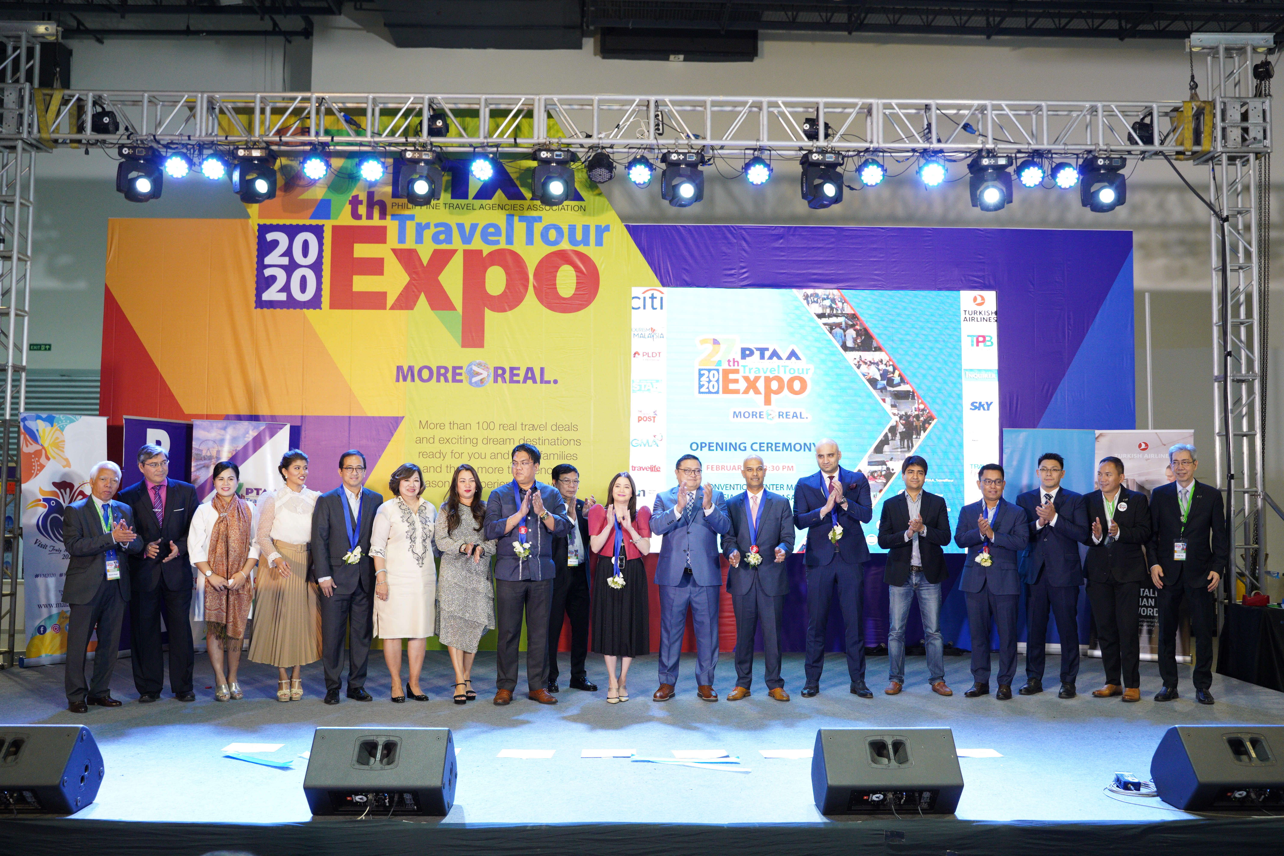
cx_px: 642
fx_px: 1177
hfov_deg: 57.2
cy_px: 428
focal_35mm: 33
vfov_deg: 40.0
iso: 2000
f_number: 3.5
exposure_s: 1/200
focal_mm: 33
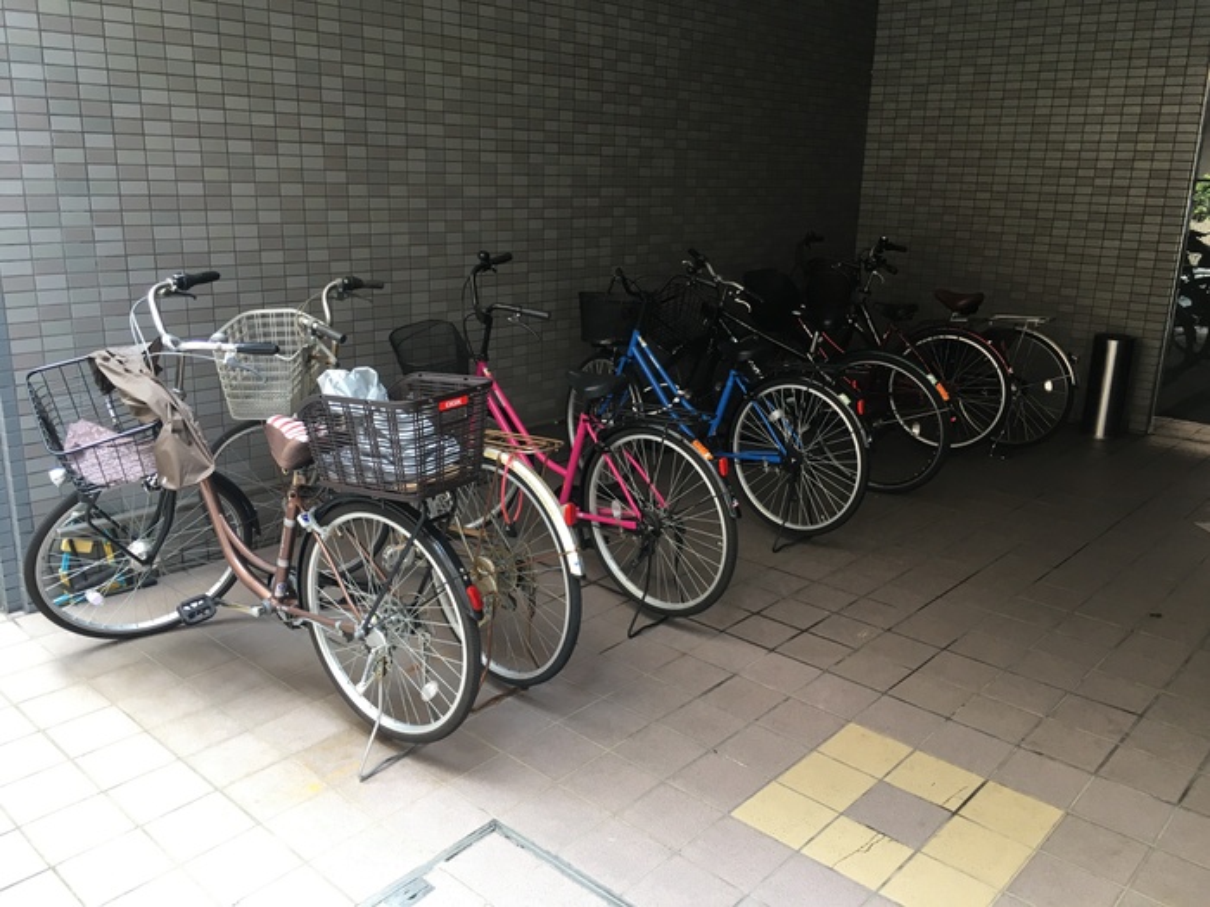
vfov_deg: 48.2
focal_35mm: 29
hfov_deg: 61.7
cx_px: 605
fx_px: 1014
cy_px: 454
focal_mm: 4.15
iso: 25
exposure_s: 1/40
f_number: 2.2
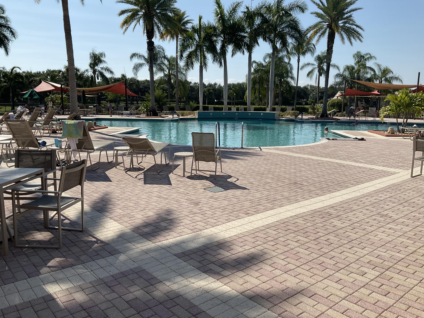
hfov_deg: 61.7
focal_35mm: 29
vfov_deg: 48.2
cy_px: 159
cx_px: 212
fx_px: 355
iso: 16
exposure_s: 1/2959
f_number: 1.8
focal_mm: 3
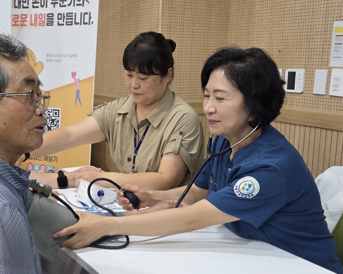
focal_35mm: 50
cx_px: 93
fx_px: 508
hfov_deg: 36.6
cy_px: 150
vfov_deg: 30.2
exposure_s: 1/120
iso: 400
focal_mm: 5.4
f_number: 1.8
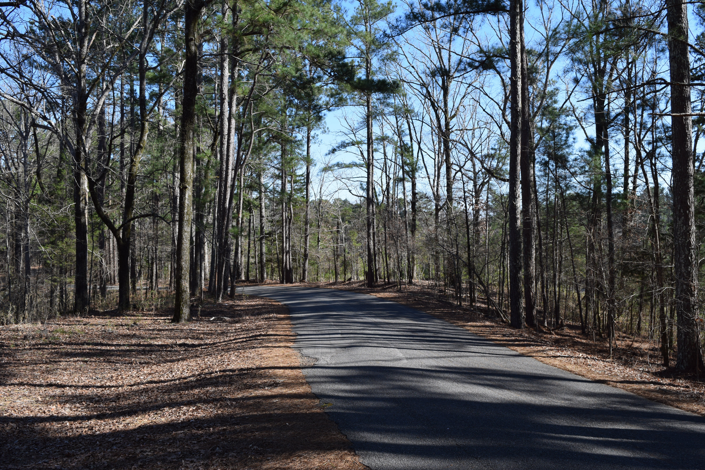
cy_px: 235
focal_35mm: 33
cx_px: 352
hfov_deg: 57.2
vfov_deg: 40.0
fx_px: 646
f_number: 8
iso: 200
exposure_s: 1/250
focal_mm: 22
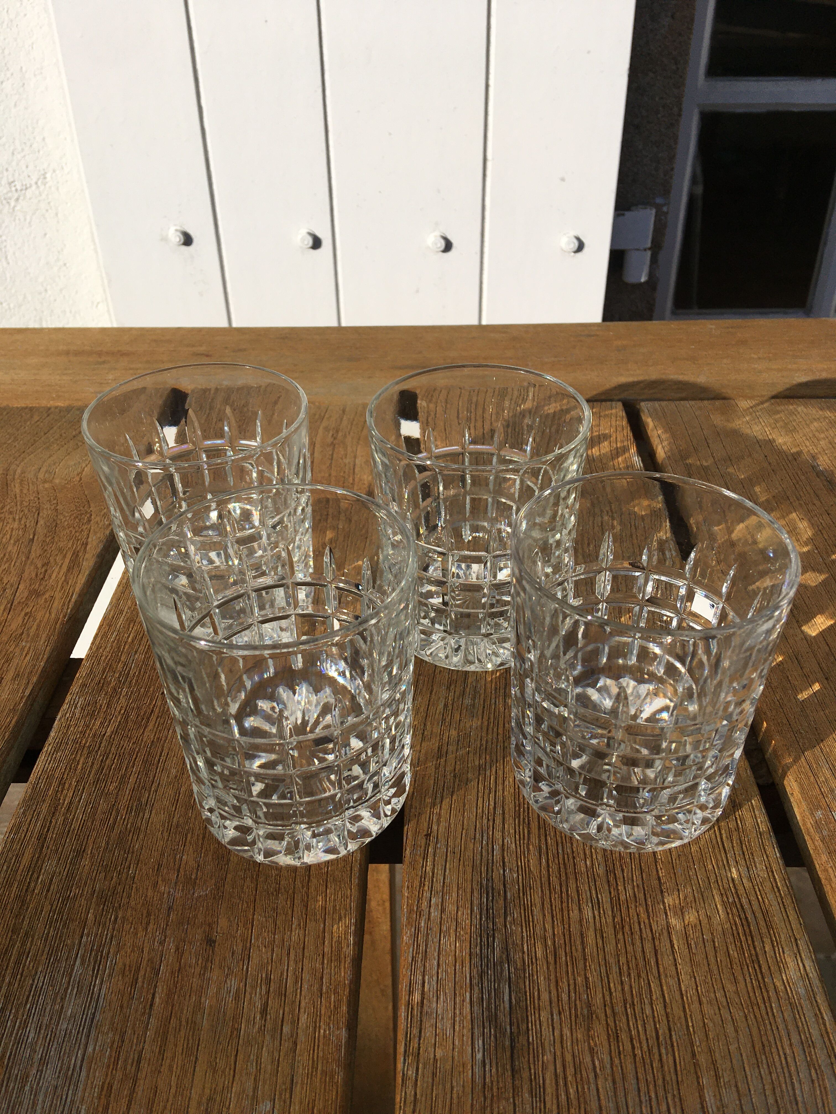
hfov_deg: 48.2
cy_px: 557
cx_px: 418
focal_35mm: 29
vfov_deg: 61.7
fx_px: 934
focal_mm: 4.15
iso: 25
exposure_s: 1/4049
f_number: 2.2
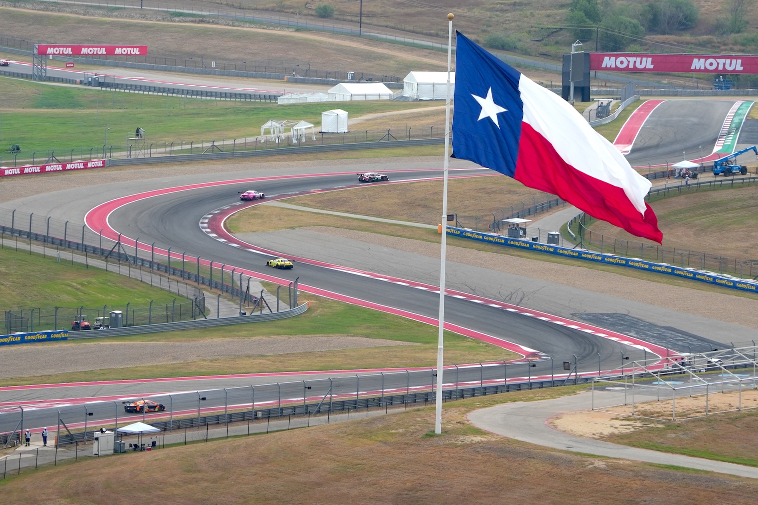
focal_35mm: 264
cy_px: 202
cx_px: 411
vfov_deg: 5.2
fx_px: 5558
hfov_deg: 7.8
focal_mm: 200
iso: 800
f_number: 5.6
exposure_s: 1/1600
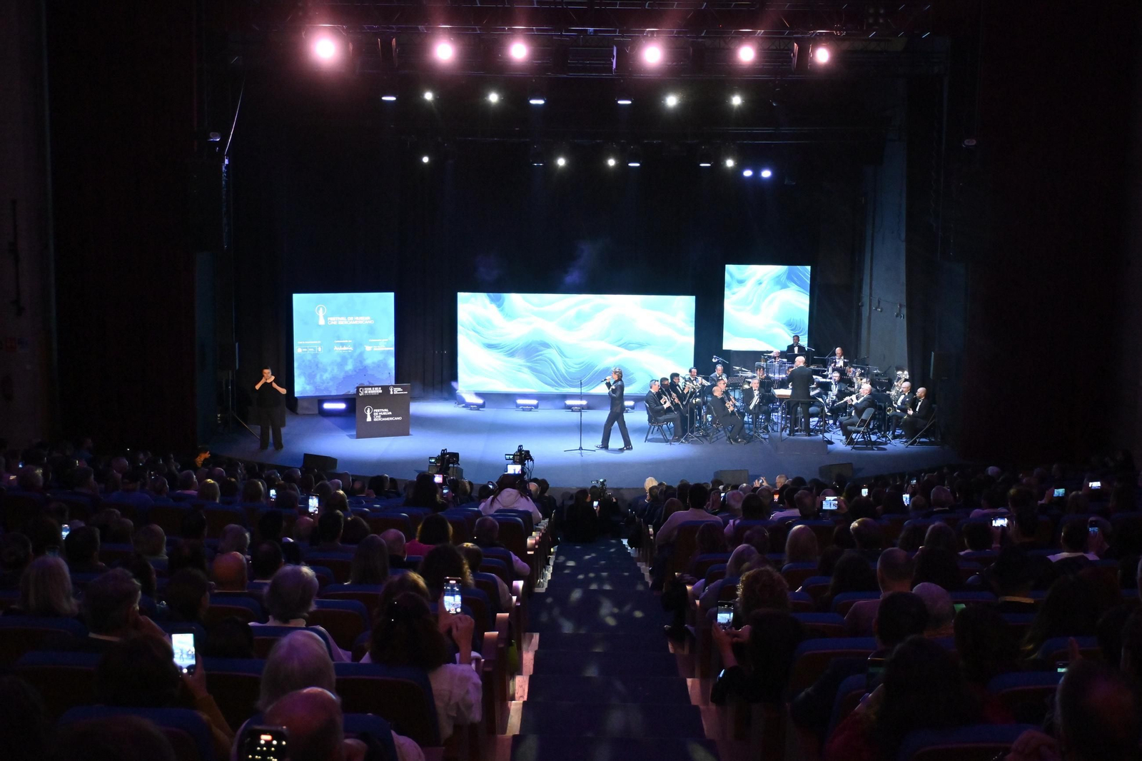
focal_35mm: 39
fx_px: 1237
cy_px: 380
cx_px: 571
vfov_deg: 34.2
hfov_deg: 49.6
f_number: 4.5
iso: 3200
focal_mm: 26
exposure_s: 1/200
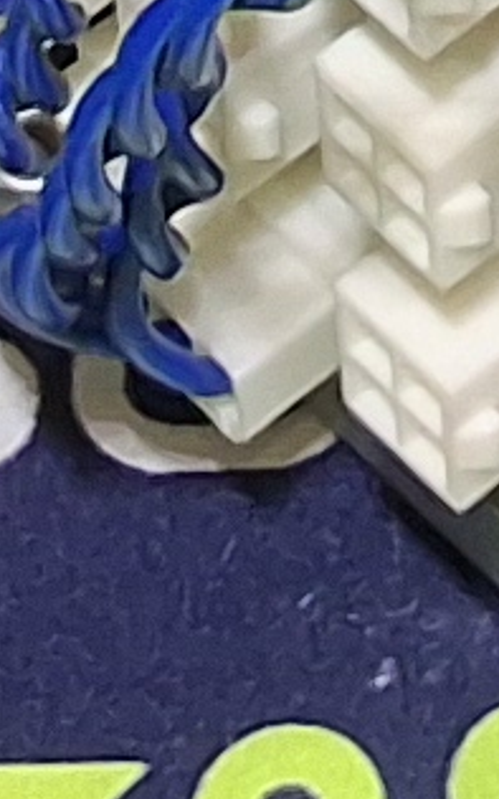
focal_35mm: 308
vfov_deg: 6.1
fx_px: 6699
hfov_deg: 4.2
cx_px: 874
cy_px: -1859
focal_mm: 2.91
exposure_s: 1/40
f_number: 1.9
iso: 100
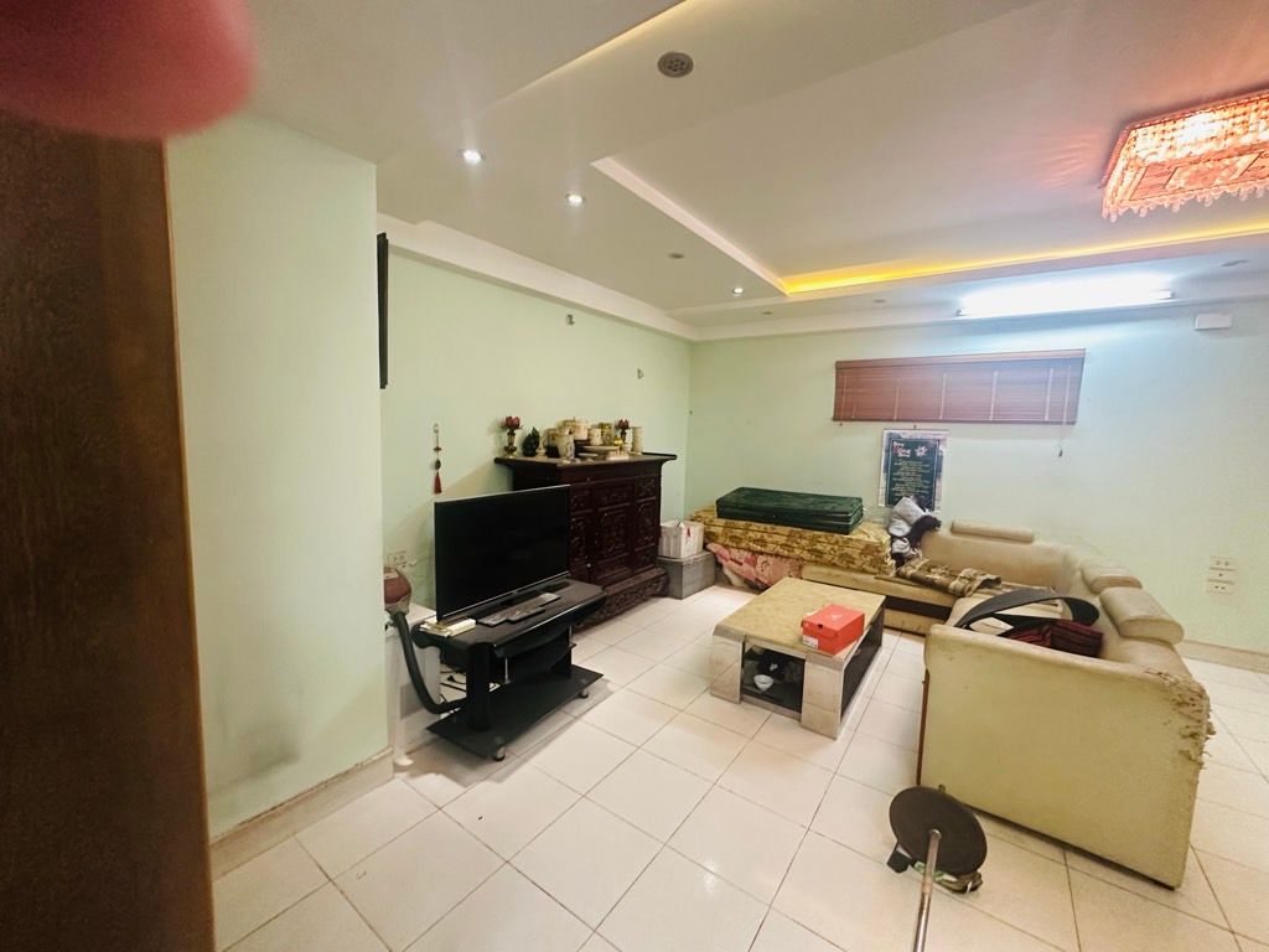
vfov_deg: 85.7
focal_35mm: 14
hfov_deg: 102.1
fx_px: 513
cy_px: 476
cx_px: 634
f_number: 2.2
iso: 500
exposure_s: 1/50
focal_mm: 2.22
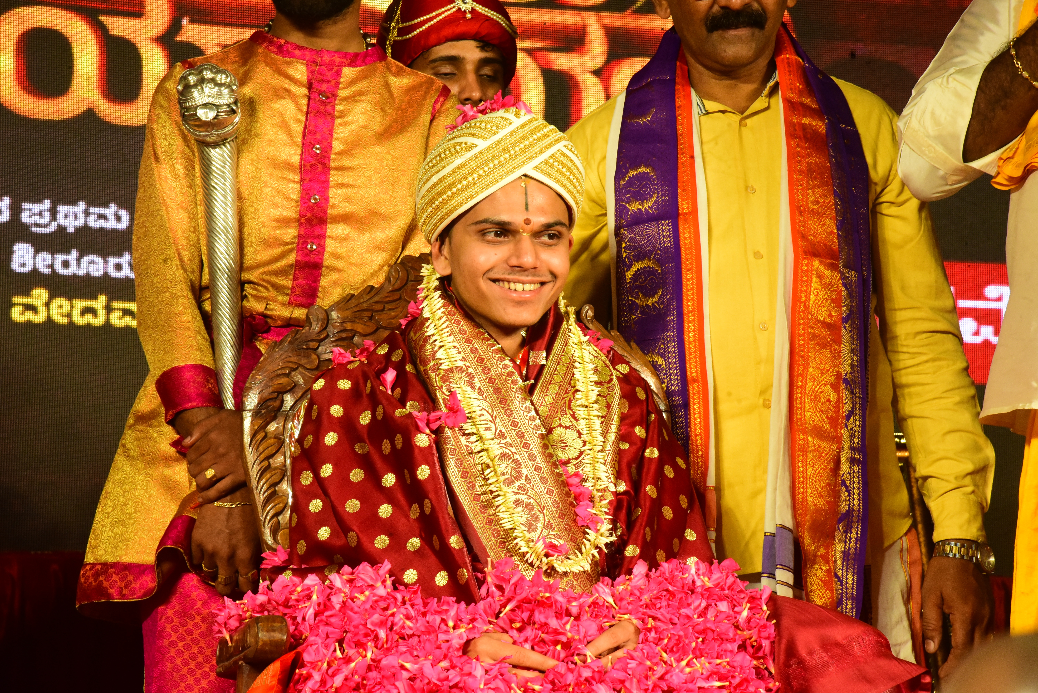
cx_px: 519
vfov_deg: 11.4
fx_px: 3461
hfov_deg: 17.1
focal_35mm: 120
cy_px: 346
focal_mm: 120
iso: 3200
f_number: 13
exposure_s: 1/200
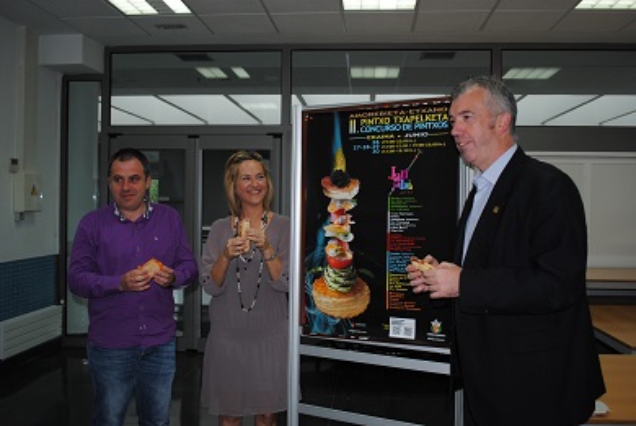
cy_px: 213
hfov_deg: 53.1
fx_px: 637
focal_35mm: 36
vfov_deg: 37.0
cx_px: 318
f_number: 4
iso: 200
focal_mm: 24
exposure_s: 1/60
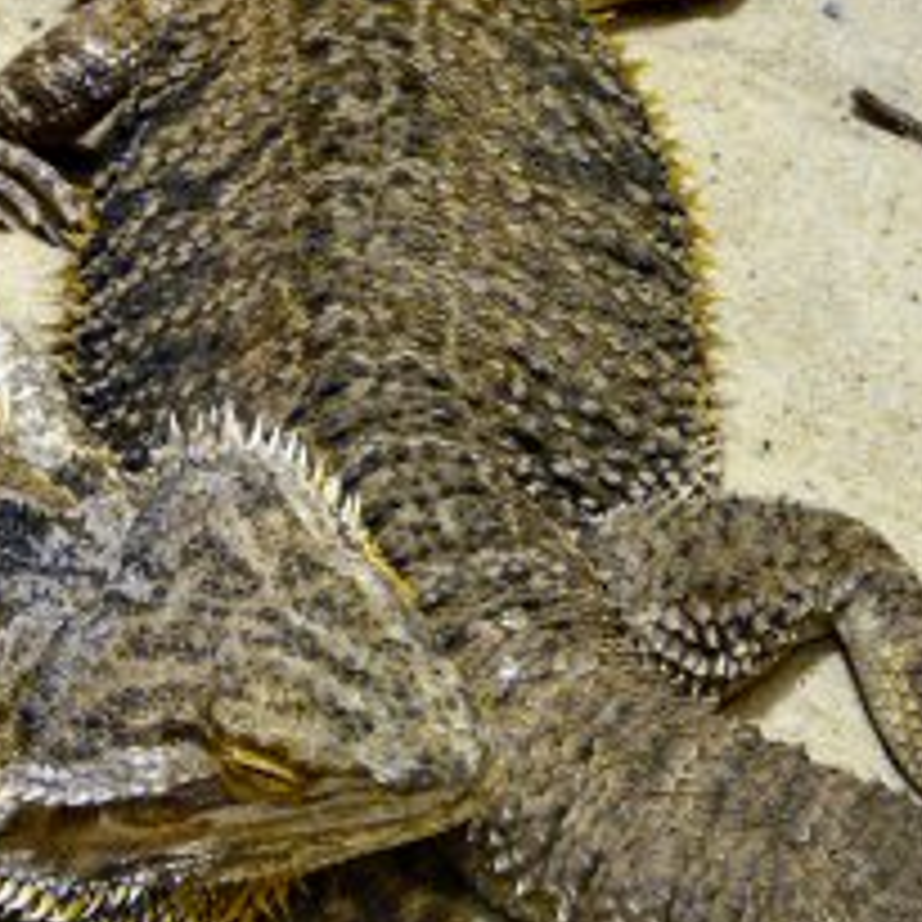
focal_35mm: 105
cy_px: 616
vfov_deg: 16.5
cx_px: 256
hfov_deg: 16.5
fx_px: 3164
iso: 200
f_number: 3.6
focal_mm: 9.1
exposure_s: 1/20
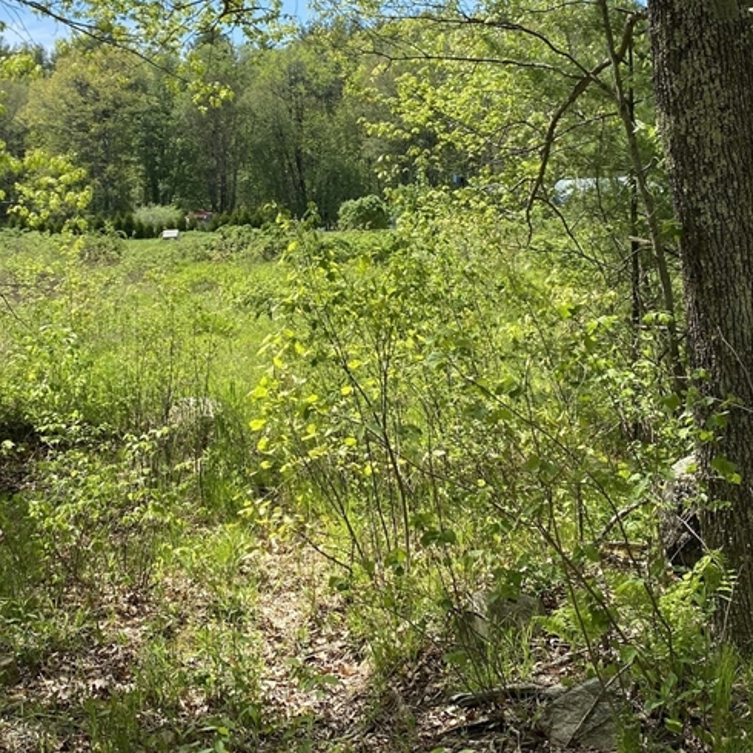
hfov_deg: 35.0
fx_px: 1181
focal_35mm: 48
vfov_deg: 35.1
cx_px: 255
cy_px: 267
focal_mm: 4.25
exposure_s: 1/1678
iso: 32
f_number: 1.8
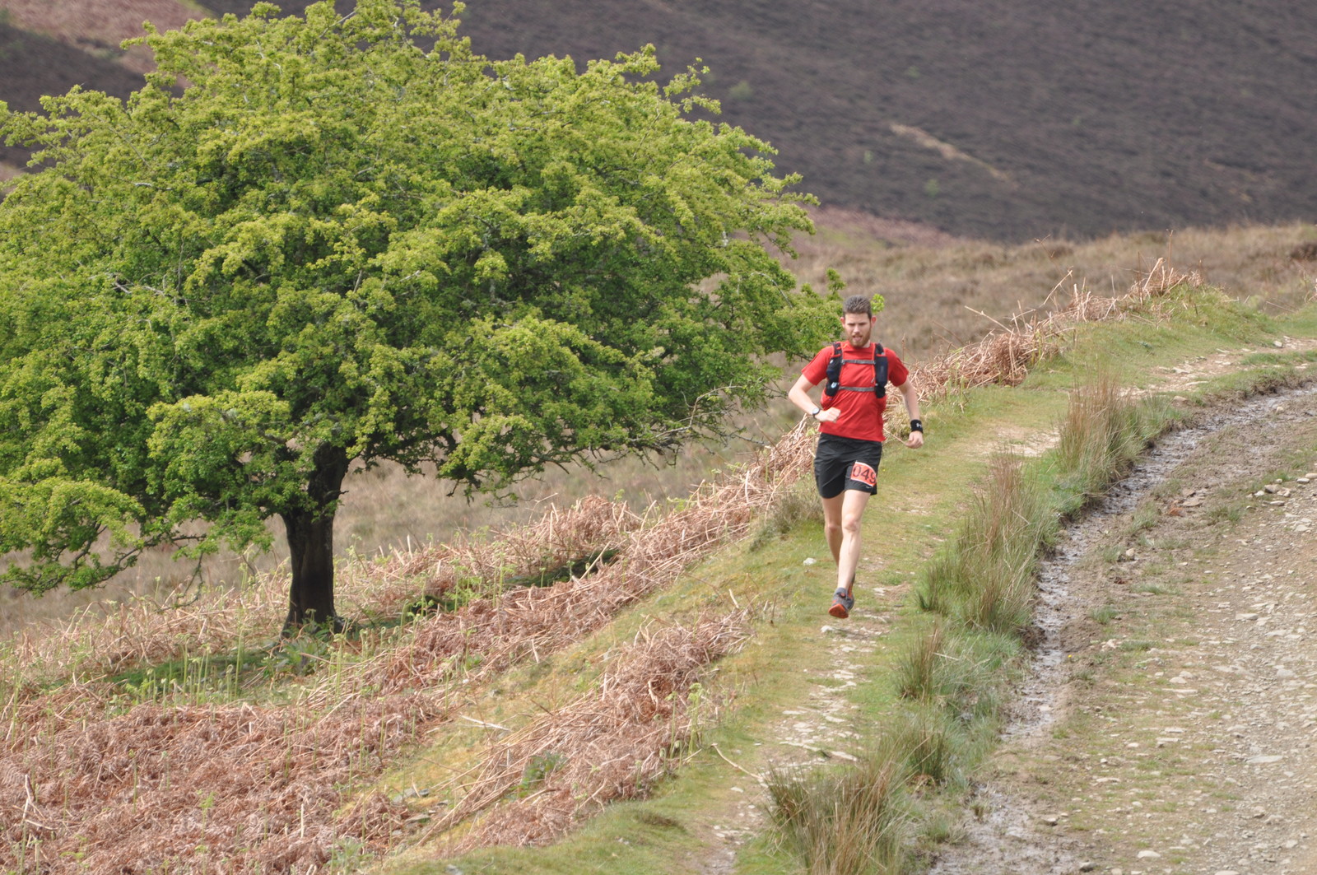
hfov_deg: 4.6
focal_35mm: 450
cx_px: 658
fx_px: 16444
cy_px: 438
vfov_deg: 3.0
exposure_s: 1/400
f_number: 5.6
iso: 200
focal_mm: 300
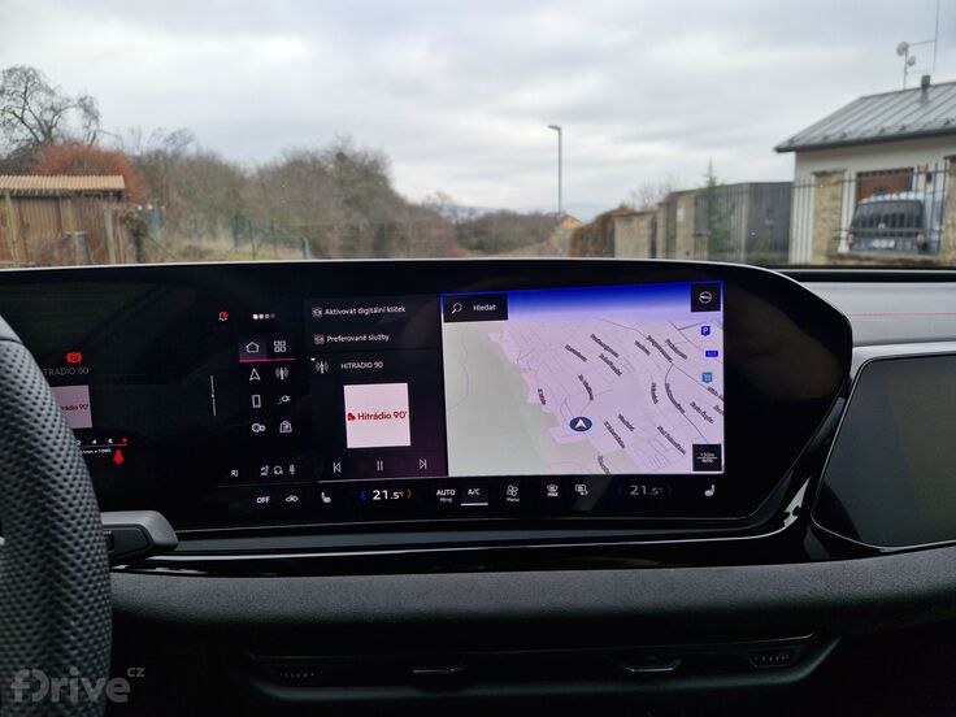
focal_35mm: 23
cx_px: 478
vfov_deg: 58.9
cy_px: 358
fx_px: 635
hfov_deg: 73.9
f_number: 1.8
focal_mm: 5.54
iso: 50
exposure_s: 1/286
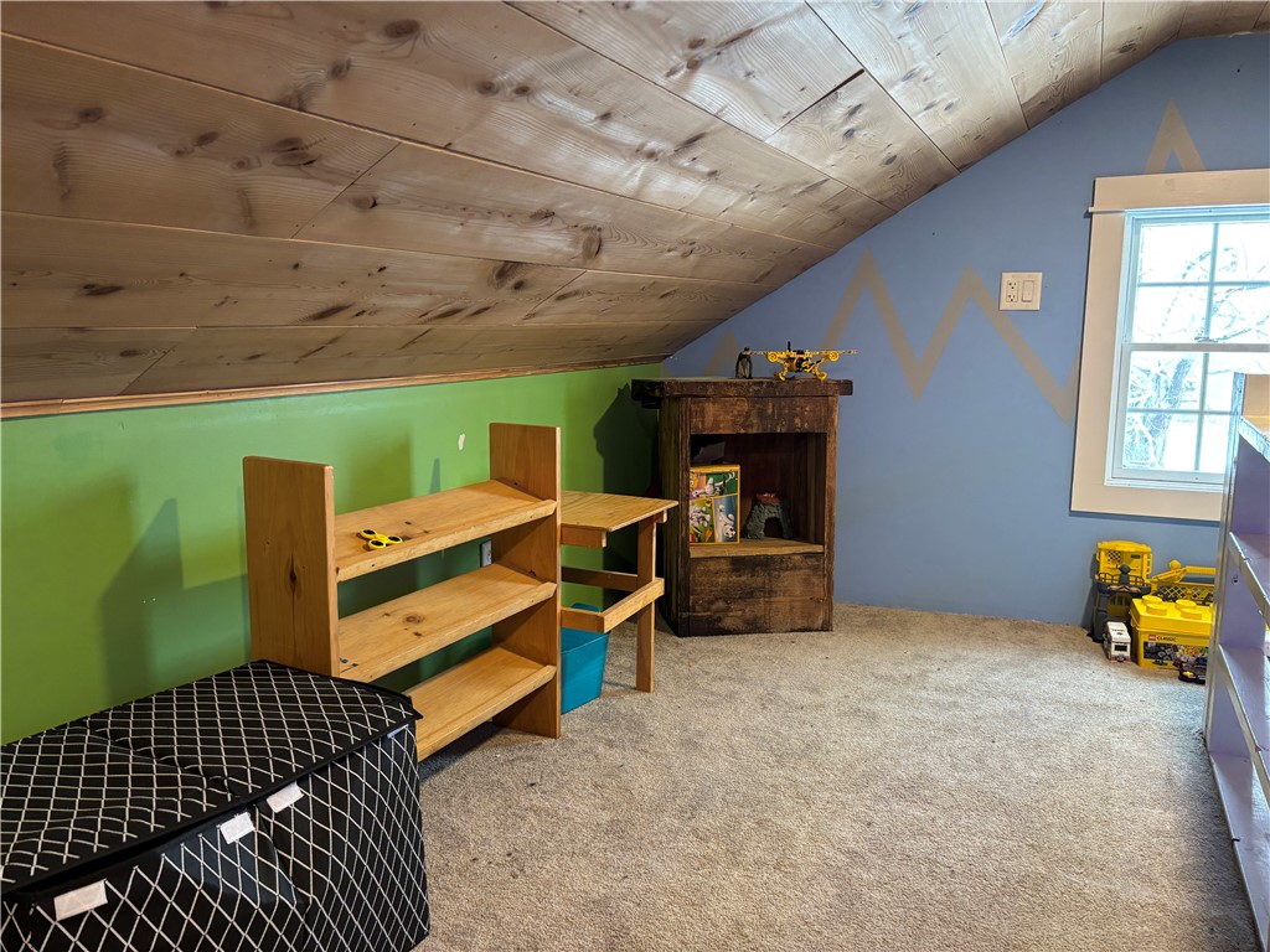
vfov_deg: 53.1
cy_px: 476
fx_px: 954
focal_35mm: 26
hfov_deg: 67.3
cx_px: 635
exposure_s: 1/60
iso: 250
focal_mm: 5.96
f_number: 1.6
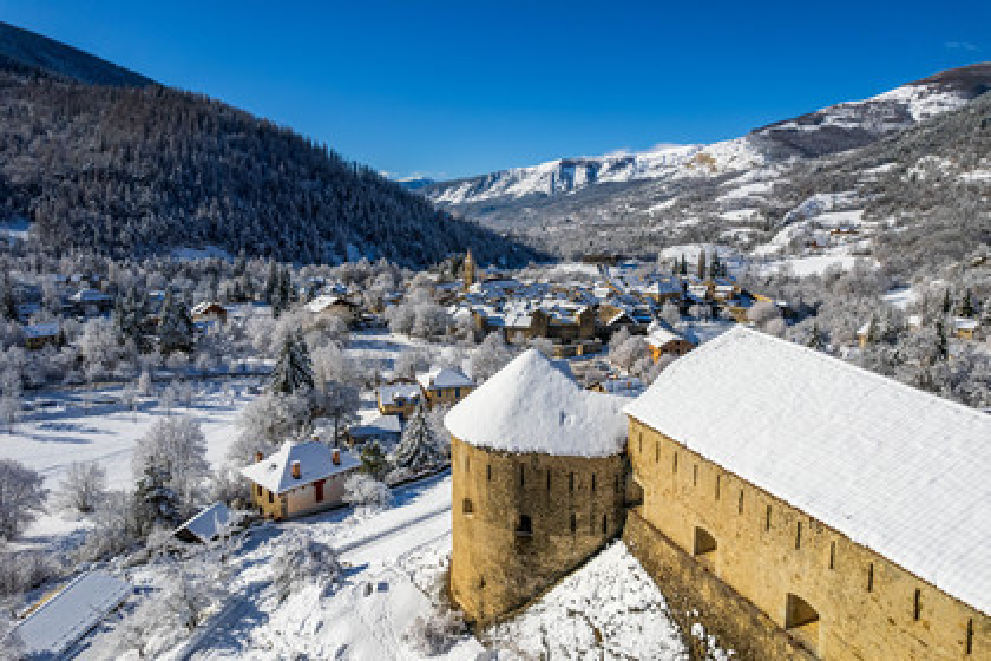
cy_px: 330
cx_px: 496
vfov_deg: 57.2
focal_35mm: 22
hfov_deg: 78.6
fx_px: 606
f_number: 2.8
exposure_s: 1/6400
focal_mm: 8.4
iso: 100
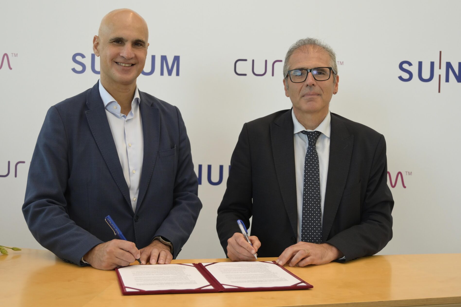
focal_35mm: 50
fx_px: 640
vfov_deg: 27.0
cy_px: 141
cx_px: 218
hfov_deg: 39.6
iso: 1250
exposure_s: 1/200
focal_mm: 37
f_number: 4
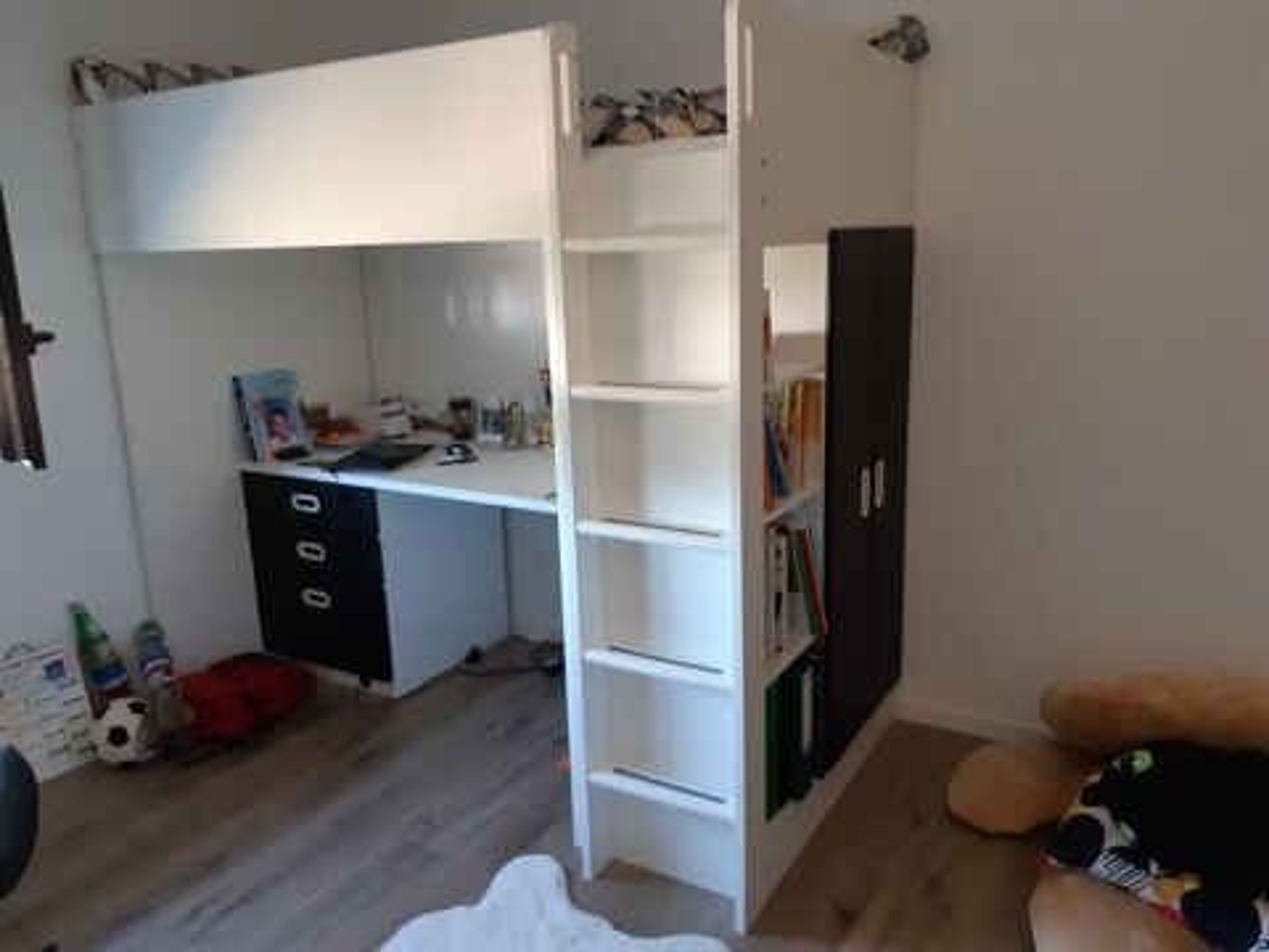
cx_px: 634
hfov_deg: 67.3
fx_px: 953
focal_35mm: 26
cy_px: 476
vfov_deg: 53.1
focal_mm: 3.92
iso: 400
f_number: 1.7
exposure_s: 1/25
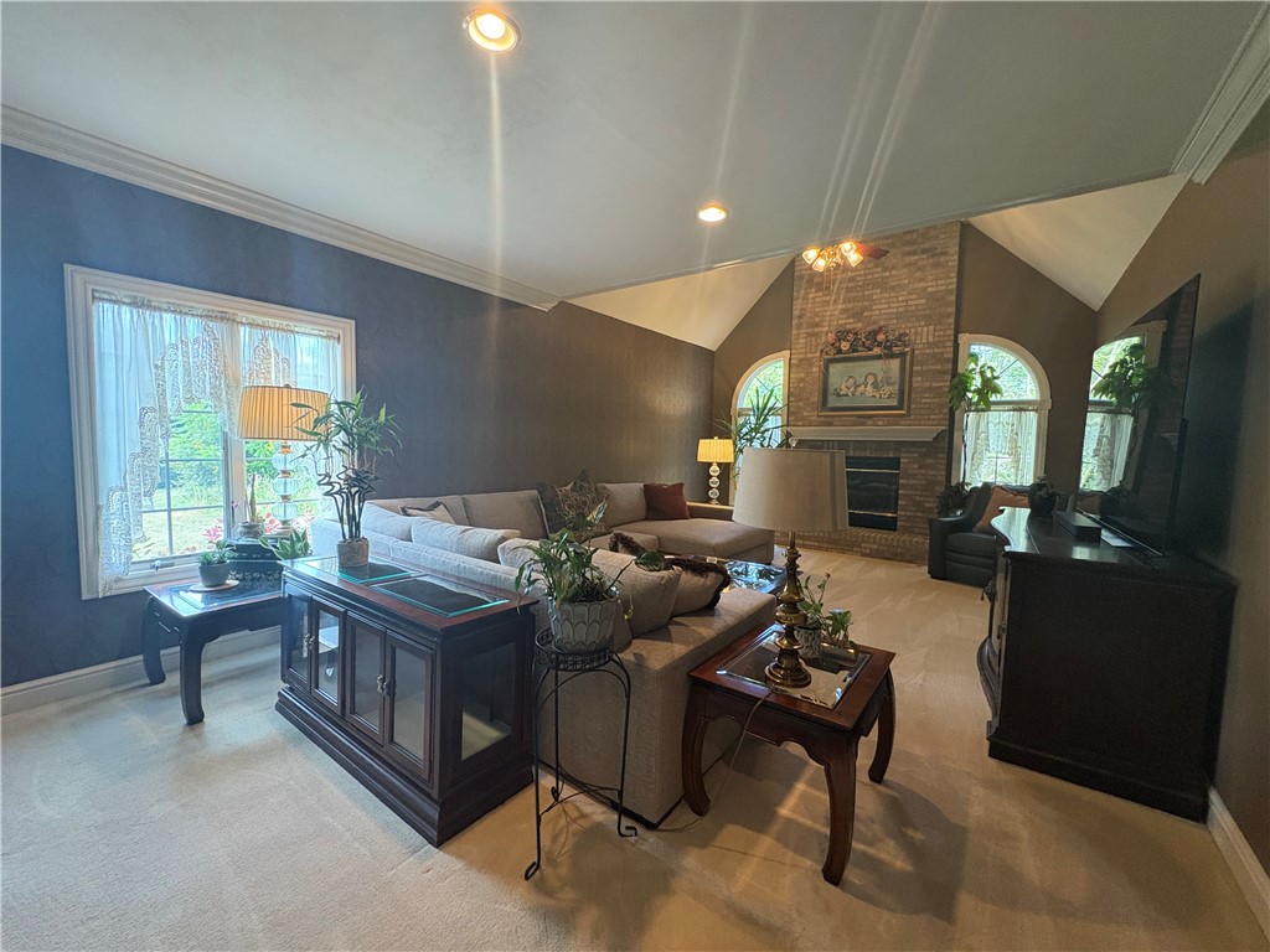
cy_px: 476
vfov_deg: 85.7
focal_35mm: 14
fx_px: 514
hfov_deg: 102.1
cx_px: 635
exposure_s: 1/60
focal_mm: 2.22
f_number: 2.2
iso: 500
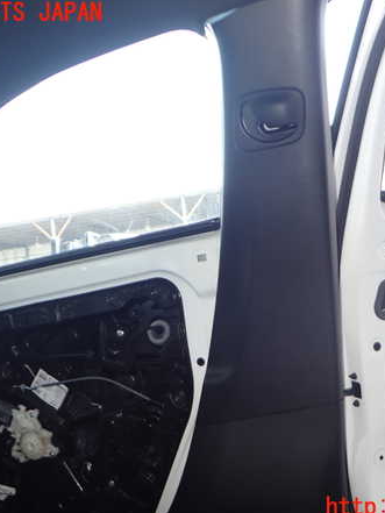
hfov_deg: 41.5
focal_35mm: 34
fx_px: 504
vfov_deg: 53.9
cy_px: 261
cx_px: 240
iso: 100
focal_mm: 4.5
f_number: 2
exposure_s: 1/80
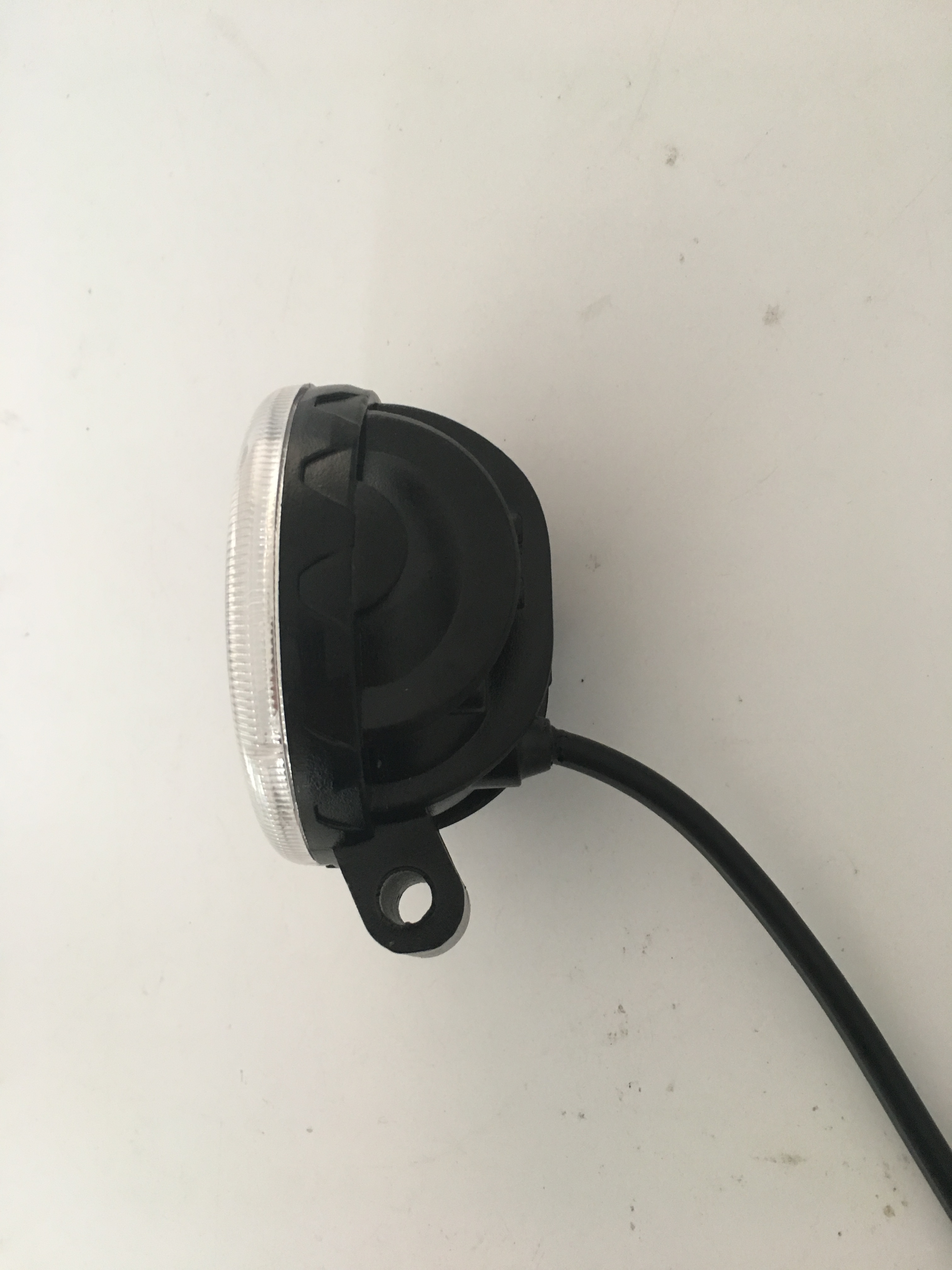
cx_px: 476
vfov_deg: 61.7
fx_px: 1063
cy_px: 635
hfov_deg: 48.2
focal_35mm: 29
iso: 125
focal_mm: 4.15
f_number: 2.2
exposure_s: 1/33
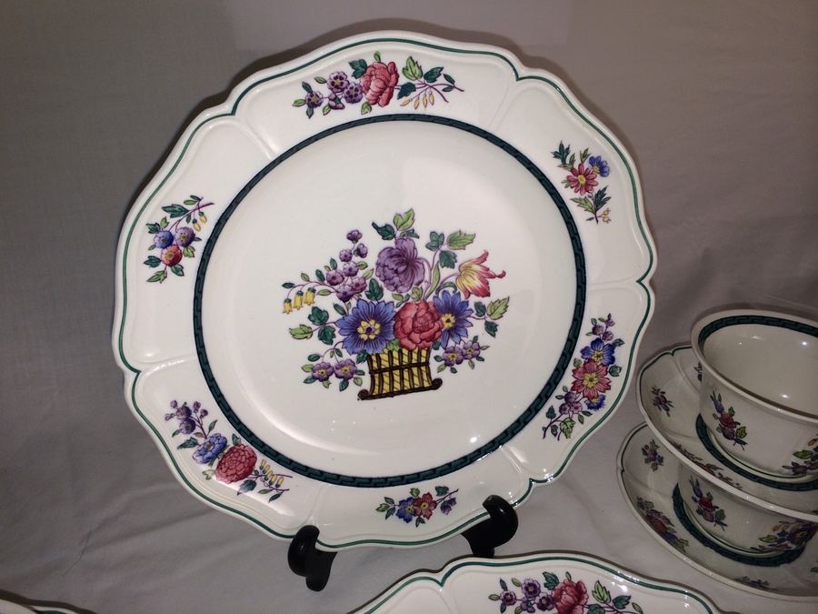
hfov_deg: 60.0
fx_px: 709
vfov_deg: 46.8
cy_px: 307
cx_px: 409
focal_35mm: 30
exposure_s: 1/104
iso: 32
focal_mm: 4.12
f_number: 2.2
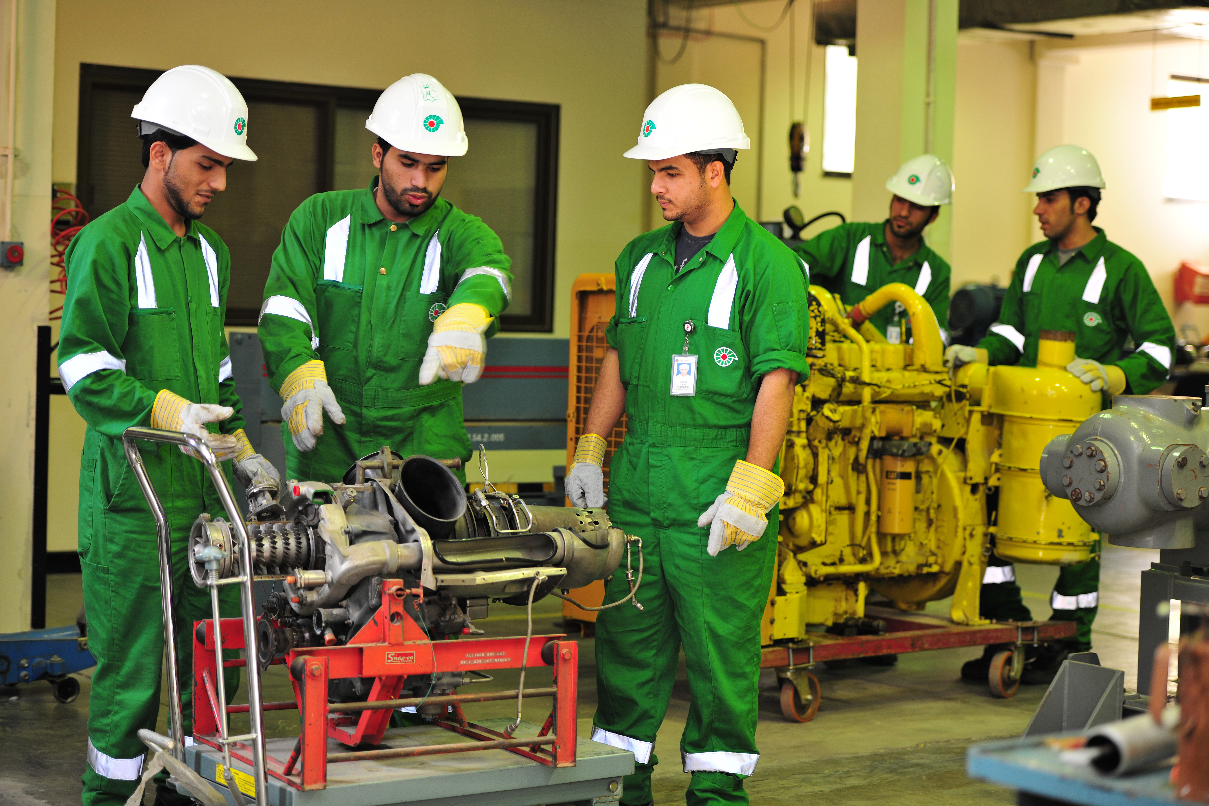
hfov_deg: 28.8
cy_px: 403
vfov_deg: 19.5
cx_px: 604
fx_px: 2351
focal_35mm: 70
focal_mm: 70
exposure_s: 1/80
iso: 400
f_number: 2.8
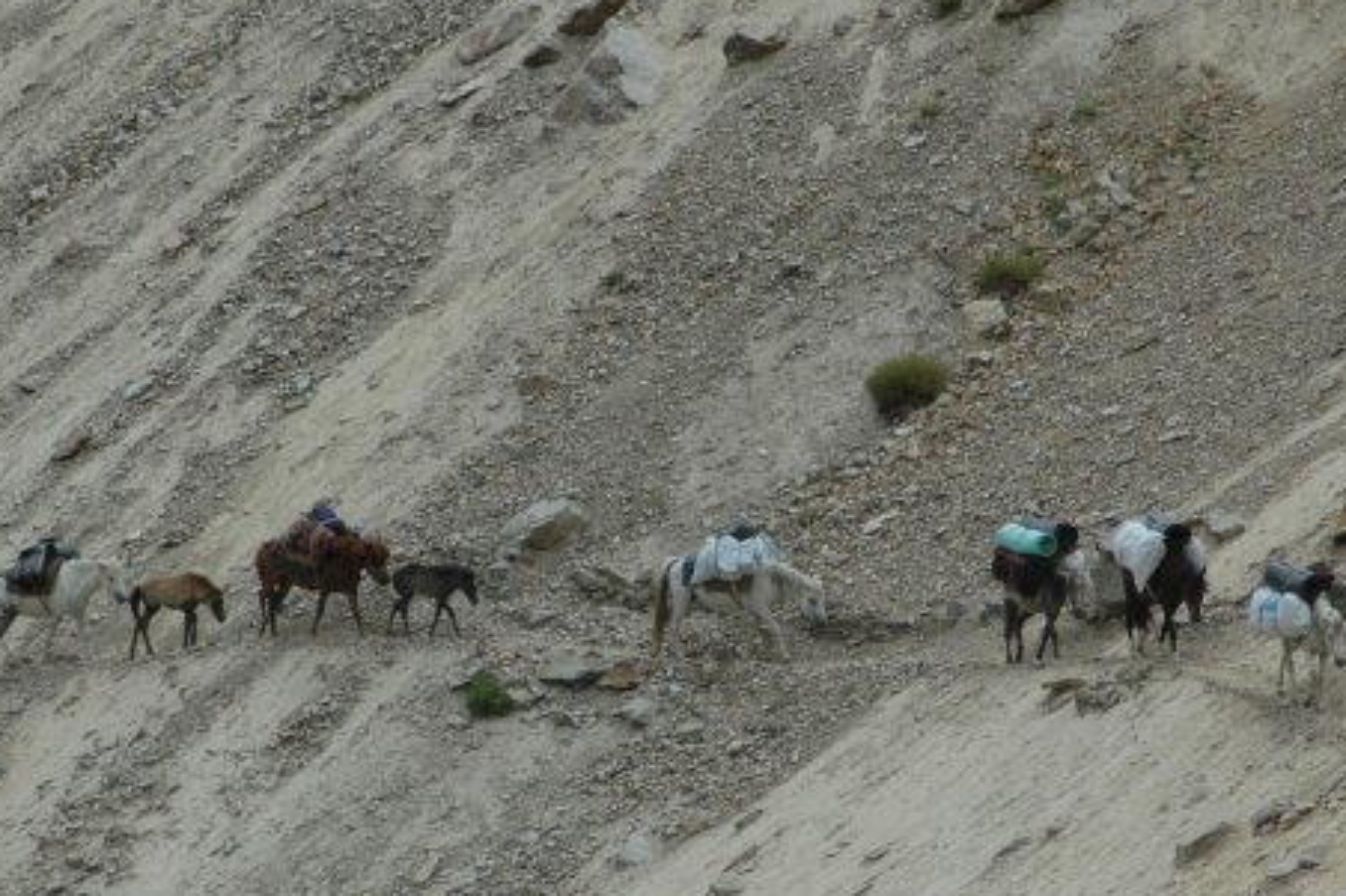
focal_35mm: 526
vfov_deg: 2.6
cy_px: 554
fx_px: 19658
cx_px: 625
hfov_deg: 3.9
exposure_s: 1/1250
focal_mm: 220
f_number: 5
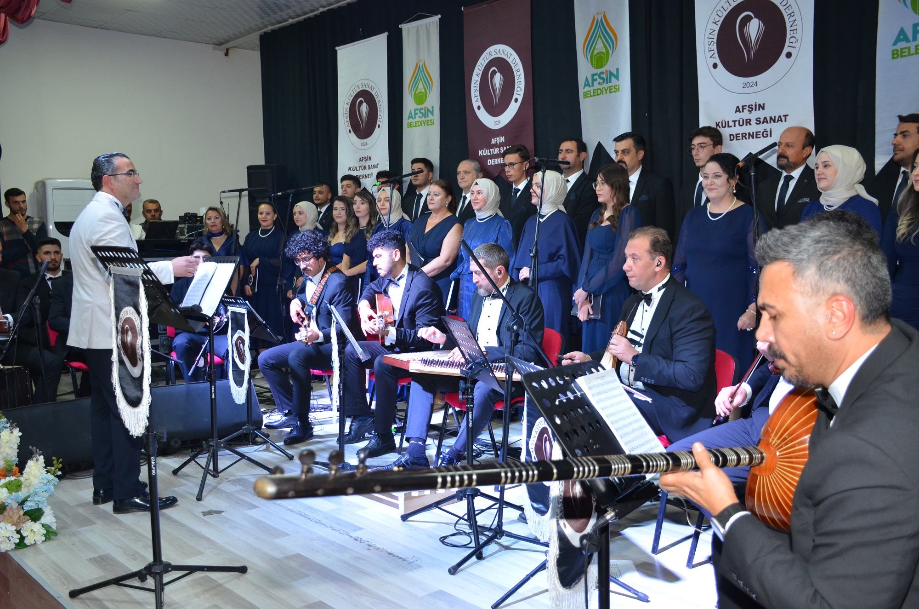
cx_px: 460
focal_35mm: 33
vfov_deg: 39.8
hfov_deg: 57.3
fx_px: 841
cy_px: 304
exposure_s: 1/60
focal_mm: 22
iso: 720
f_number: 4
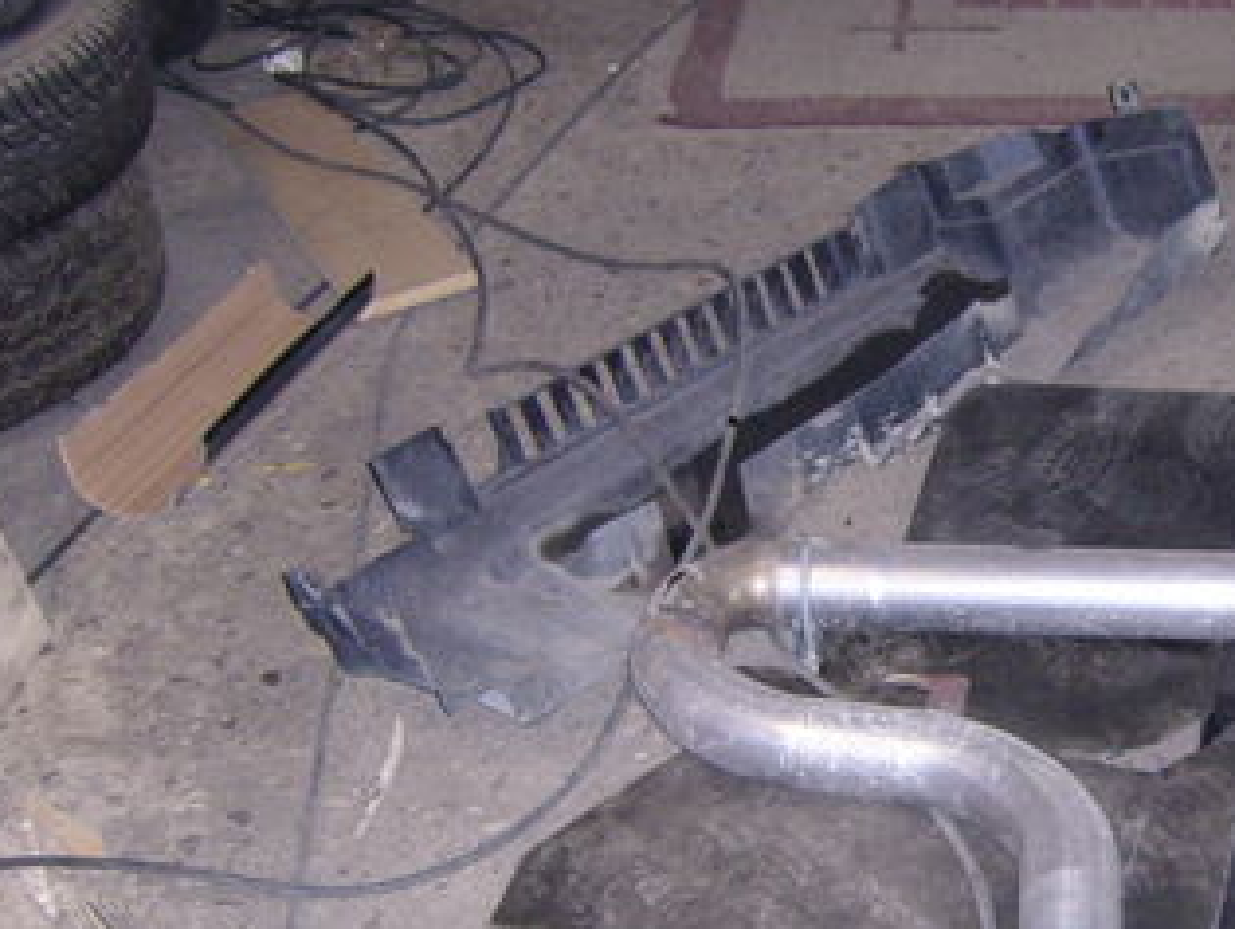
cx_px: 1106
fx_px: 2536
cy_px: 557
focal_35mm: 71
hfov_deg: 26.5
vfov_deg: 20.7
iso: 154
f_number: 2.8
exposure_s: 1/30
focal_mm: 5.95
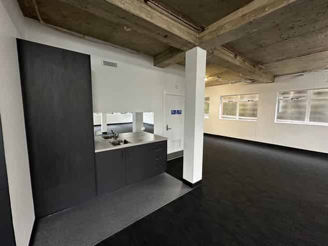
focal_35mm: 14
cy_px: 123
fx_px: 133
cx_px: 164
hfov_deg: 102.1
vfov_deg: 85.6
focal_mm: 2.22
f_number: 2.2
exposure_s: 1/50
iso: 160
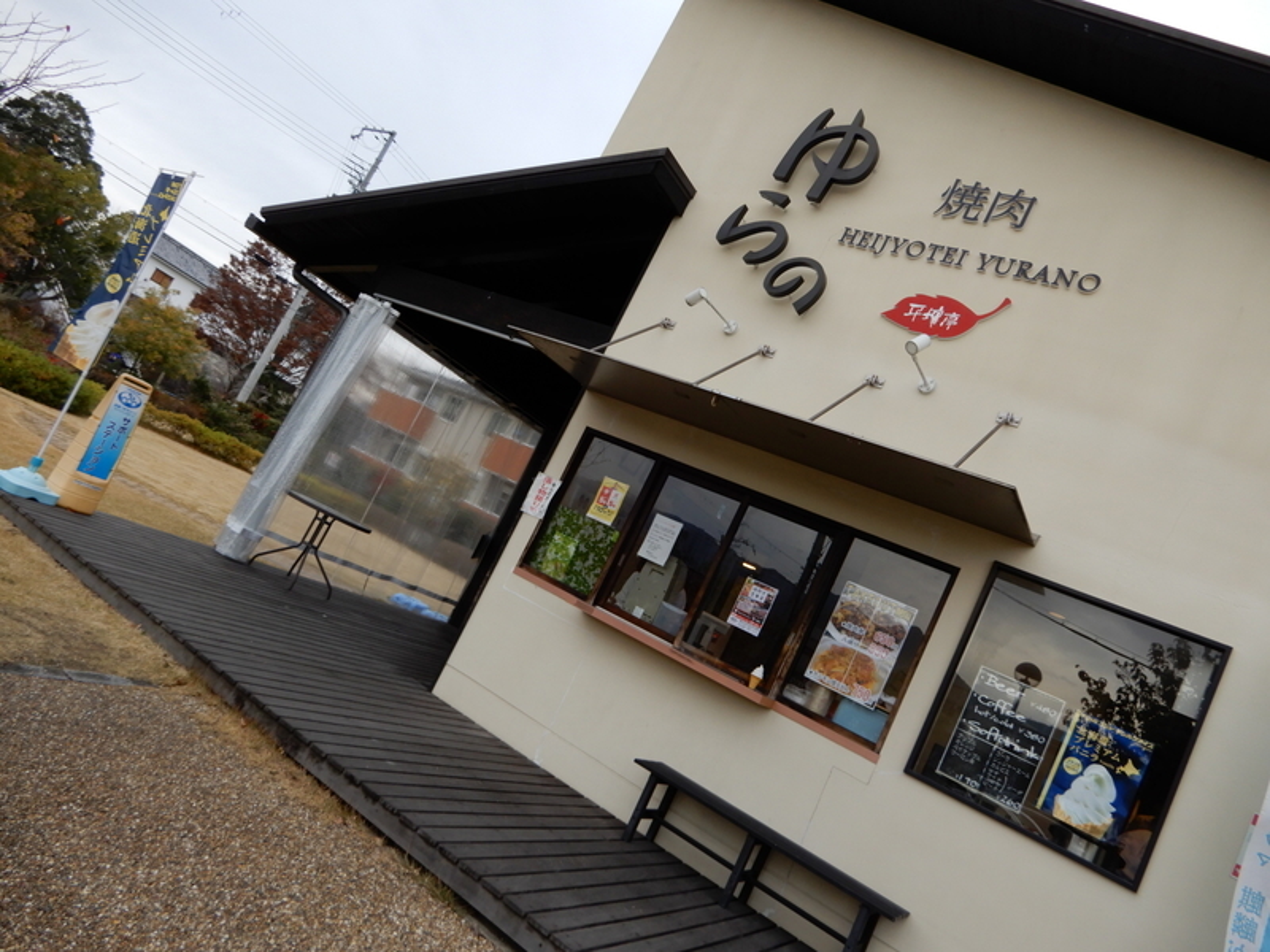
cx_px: 635
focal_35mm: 24
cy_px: 476
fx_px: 881
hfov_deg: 71.6
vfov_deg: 56.8
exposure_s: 1/320
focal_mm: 4.3
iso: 80
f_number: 3.4
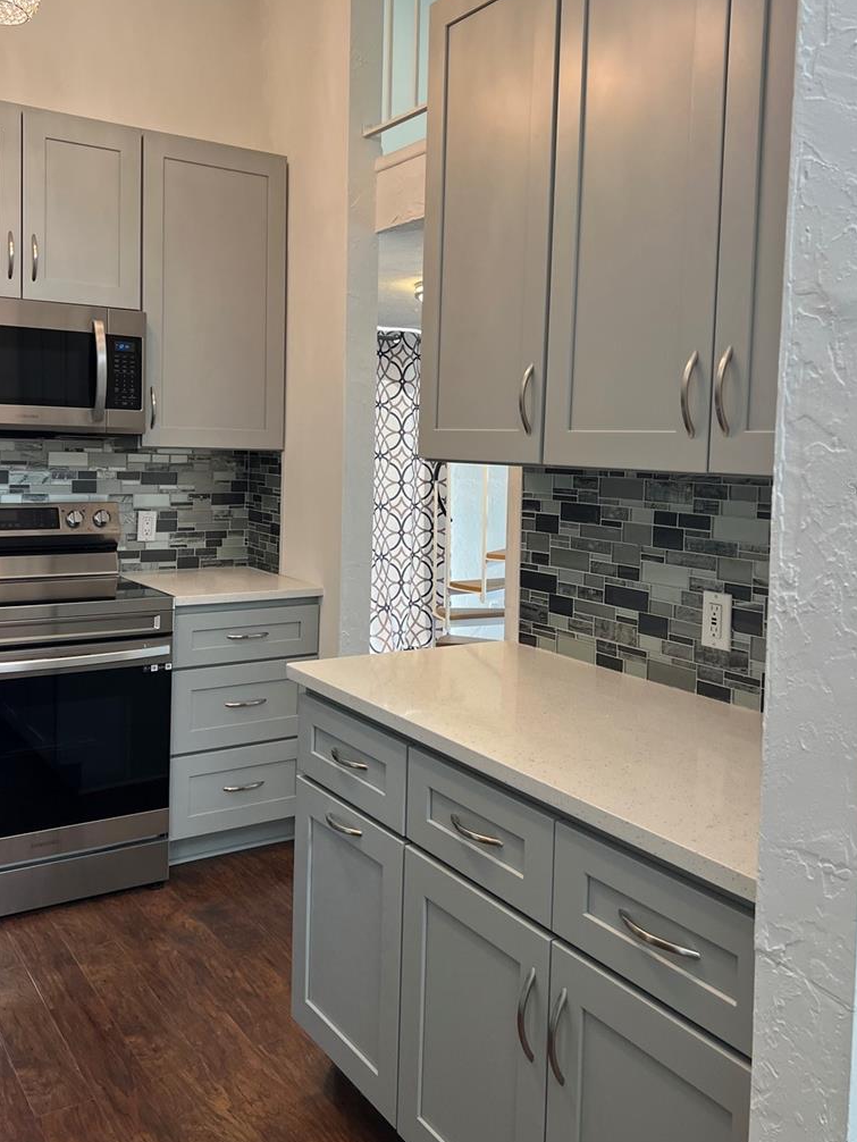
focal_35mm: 31
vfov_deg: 58.1
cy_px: 487
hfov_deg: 45.5
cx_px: 417
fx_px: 1023
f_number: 1.5
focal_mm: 5.7
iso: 80
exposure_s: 1/120
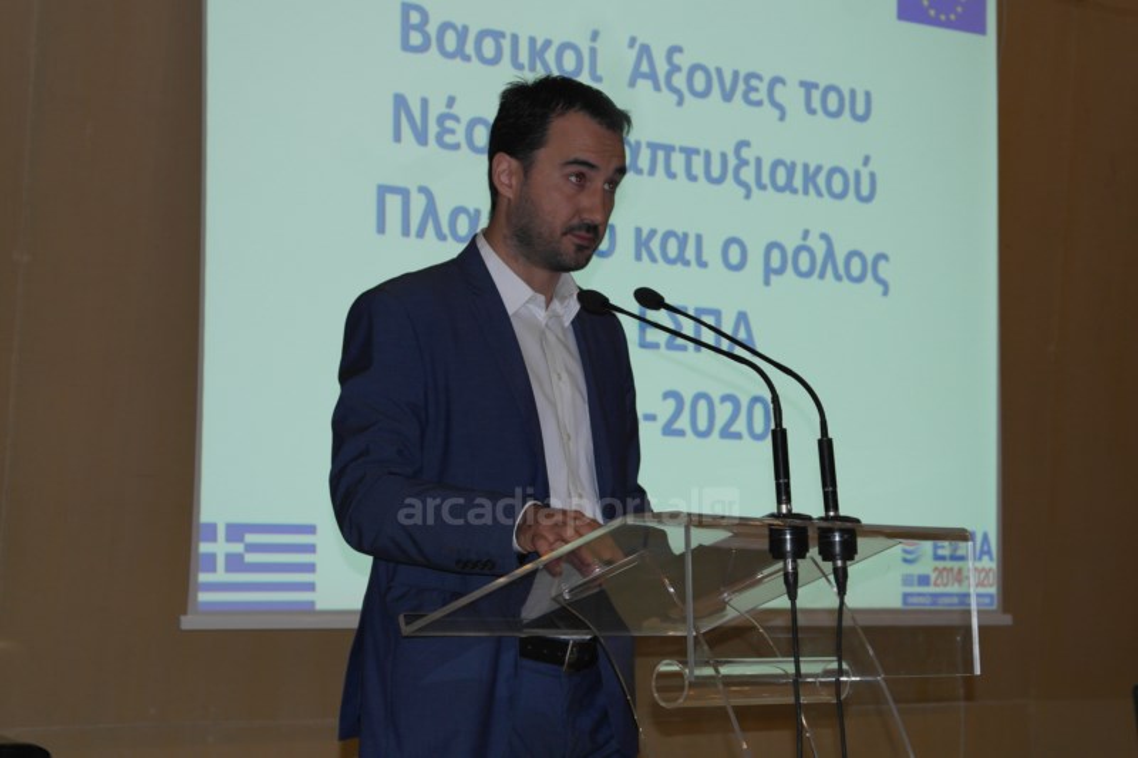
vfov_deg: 17.7
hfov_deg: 26.3
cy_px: 379
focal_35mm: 77
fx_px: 2433
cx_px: 569
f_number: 5.6
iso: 400
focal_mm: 50
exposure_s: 1/80
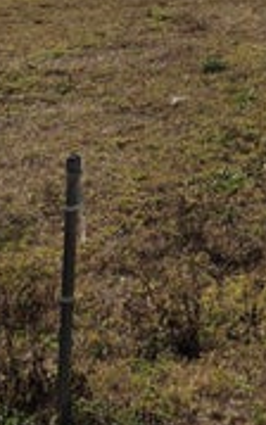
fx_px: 1008
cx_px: 311
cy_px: -145
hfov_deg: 14.6
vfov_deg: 21.3
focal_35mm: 87
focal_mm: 6.3
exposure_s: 1/7944
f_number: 1.7
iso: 50
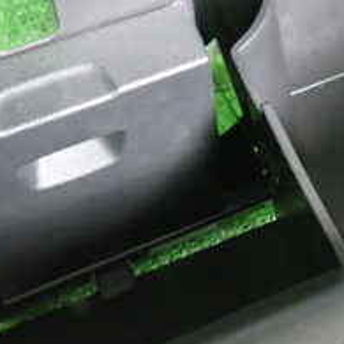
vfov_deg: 25.3
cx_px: 258
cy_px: 198
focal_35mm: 68
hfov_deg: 25.1
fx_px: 765
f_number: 2
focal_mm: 4.5
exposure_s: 1/30
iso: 640
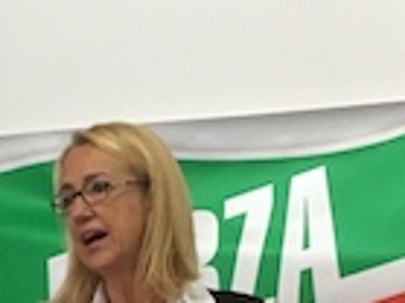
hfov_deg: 14.7
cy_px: 524
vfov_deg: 10.5
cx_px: 96
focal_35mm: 134
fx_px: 1566
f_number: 2.2
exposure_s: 1/17
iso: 200
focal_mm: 4.15
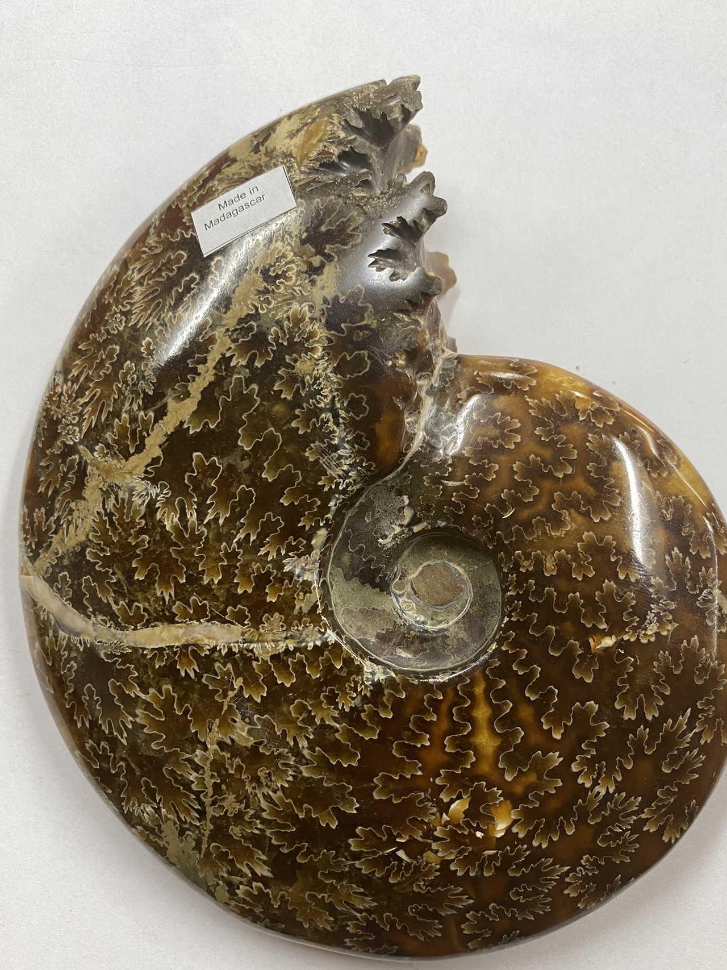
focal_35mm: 30
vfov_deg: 59.8
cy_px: 538
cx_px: 393
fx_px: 840
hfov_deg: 46.7
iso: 100
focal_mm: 4.25
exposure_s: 1/60
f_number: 1.8
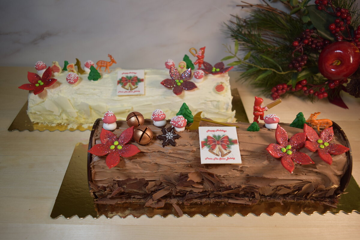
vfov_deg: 47.9
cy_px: 120
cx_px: 180
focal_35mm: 27
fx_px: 270
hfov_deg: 67.4
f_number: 3.5
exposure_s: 1/200
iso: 200
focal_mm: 18
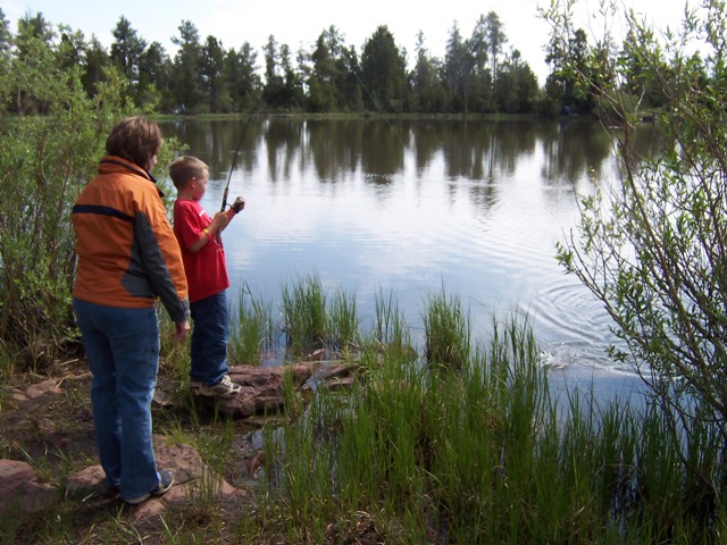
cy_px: 272
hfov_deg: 51.4
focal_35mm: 36
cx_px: 364
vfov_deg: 39.7
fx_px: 756
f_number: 4
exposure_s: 1/500
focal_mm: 5.6
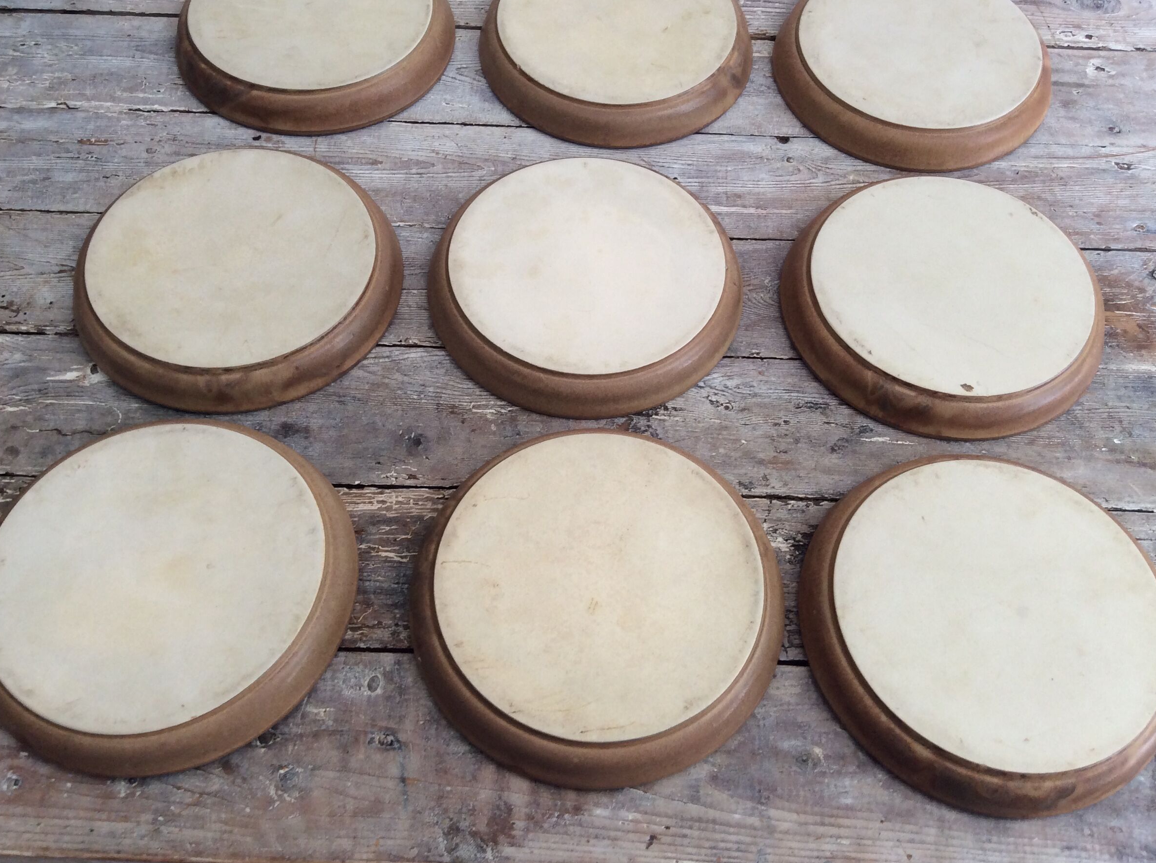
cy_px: 402
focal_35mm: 35
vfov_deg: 40.6
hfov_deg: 52.7
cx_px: 589
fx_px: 1167
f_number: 2.4
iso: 50
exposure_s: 1/25
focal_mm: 3.3
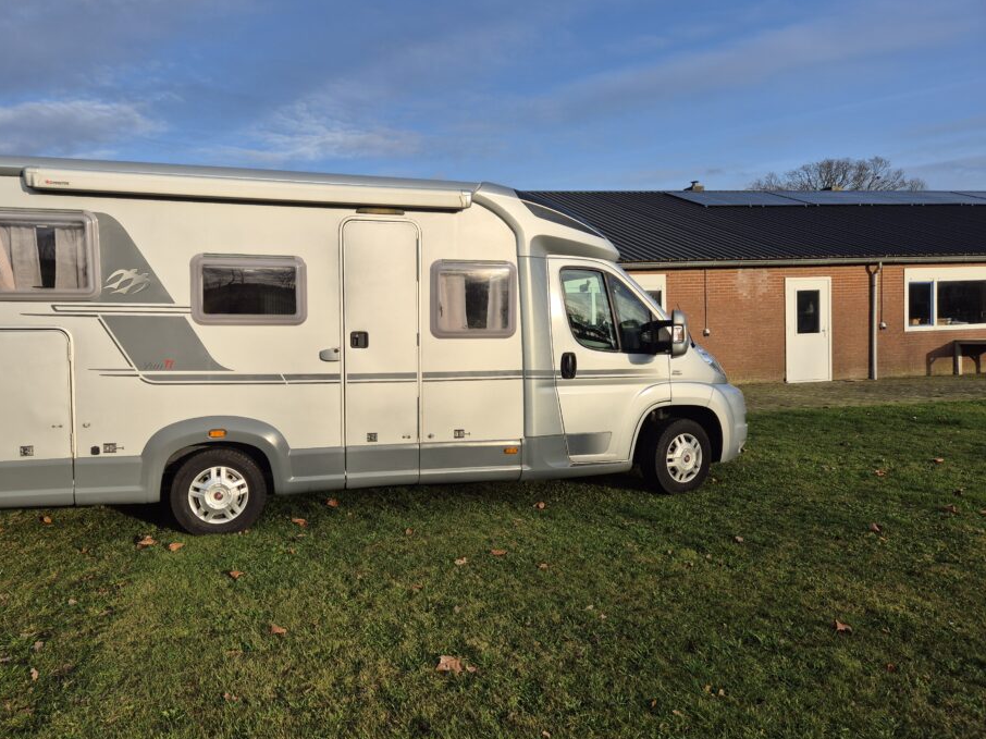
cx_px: 430
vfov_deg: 53.0
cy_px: 380
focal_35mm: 26
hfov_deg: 67.1
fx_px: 740
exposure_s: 1/1688
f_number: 1.8
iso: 25
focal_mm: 5.4
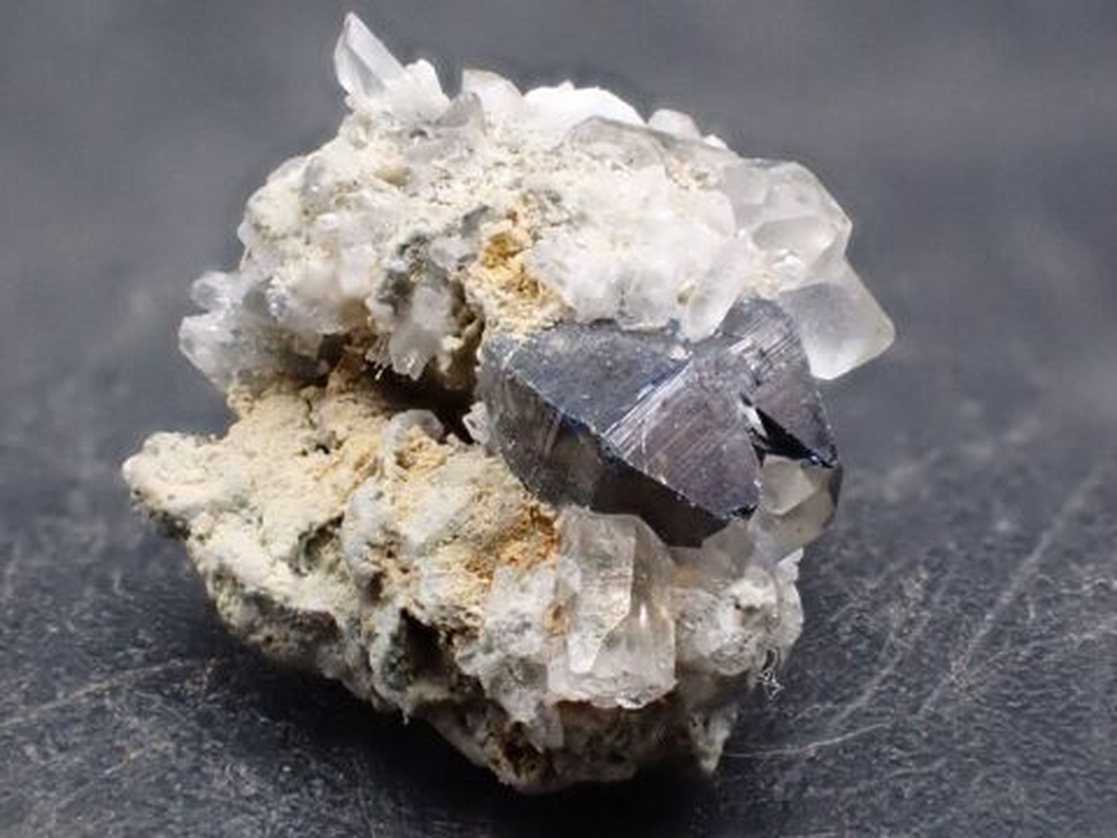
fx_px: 3227
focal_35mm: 100
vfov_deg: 14.8
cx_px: 558
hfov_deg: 19.6
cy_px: 419
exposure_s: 1/400
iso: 800
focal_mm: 18
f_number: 6.3
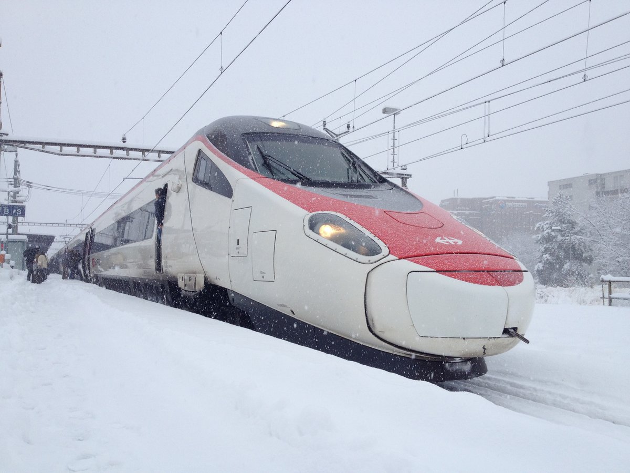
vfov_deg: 40.7
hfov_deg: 52.6
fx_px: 637
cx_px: 315
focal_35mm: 35
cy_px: 236
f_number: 2.4
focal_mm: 4.28
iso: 50
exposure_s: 1/365
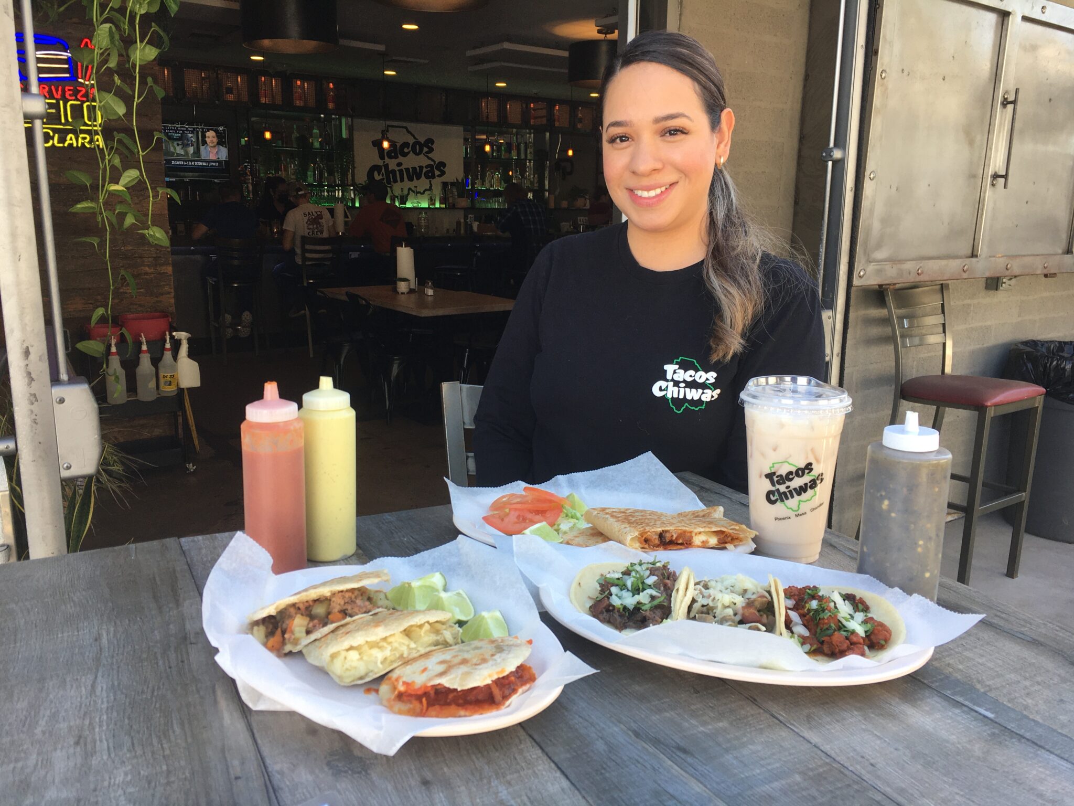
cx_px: 537
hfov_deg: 61.7
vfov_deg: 48.2
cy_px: 403
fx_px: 900
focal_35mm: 29
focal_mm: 4.15
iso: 25
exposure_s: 1/120
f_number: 2.2
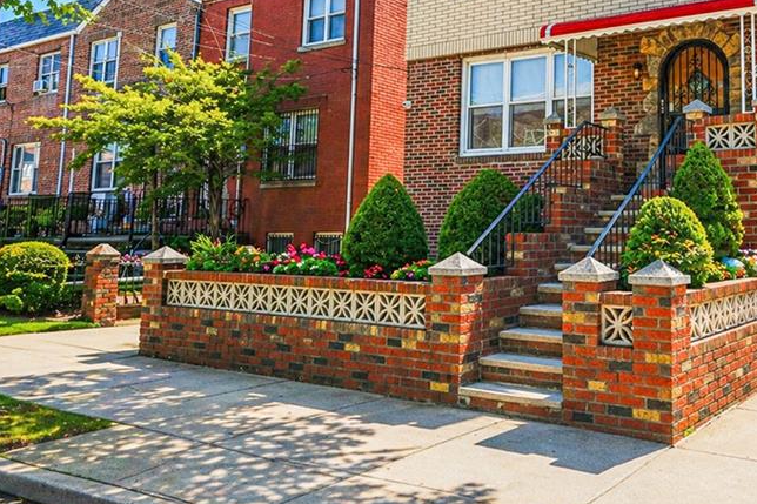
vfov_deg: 36.2
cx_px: 538
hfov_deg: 51.8
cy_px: 126
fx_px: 752
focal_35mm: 36
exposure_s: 1/125
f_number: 8
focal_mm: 22.5
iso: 100
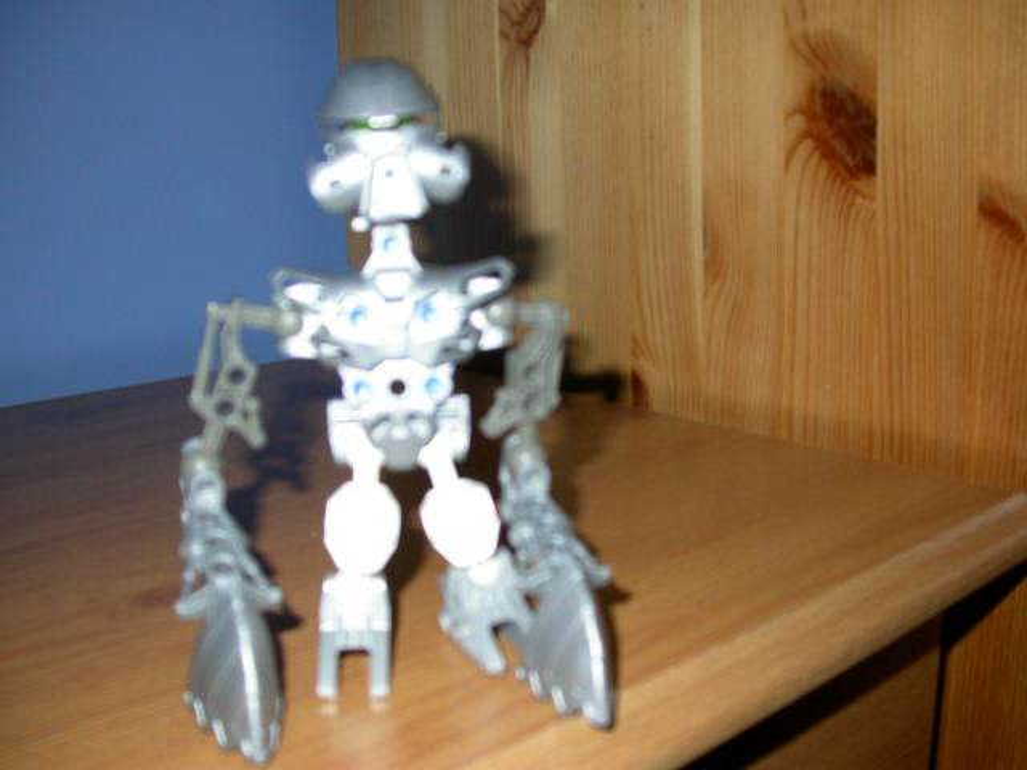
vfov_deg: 37.7
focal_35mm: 38
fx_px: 1127
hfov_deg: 49.0
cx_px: 514
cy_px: 385
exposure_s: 1/60
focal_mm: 7.85
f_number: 2.6
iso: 100
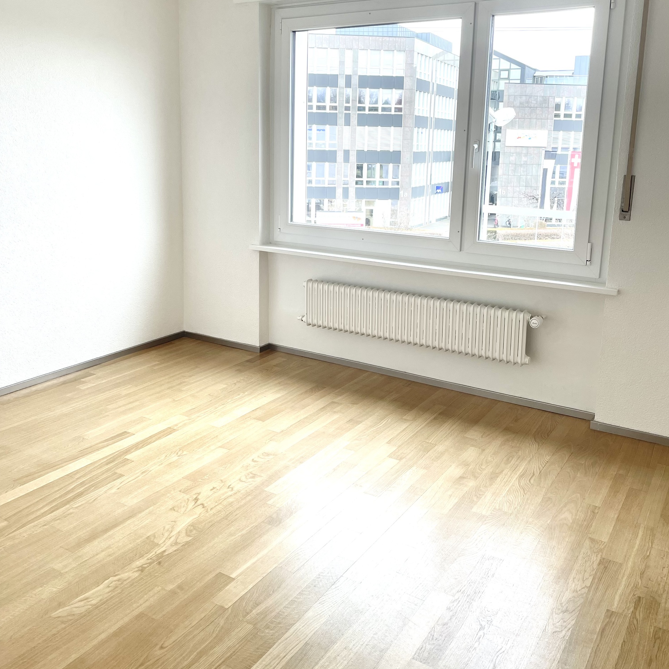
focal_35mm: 30
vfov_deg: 53.6
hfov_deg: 54.0
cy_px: 265
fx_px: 656
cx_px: 339
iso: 50
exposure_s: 1/121
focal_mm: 5.1
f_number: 1.6
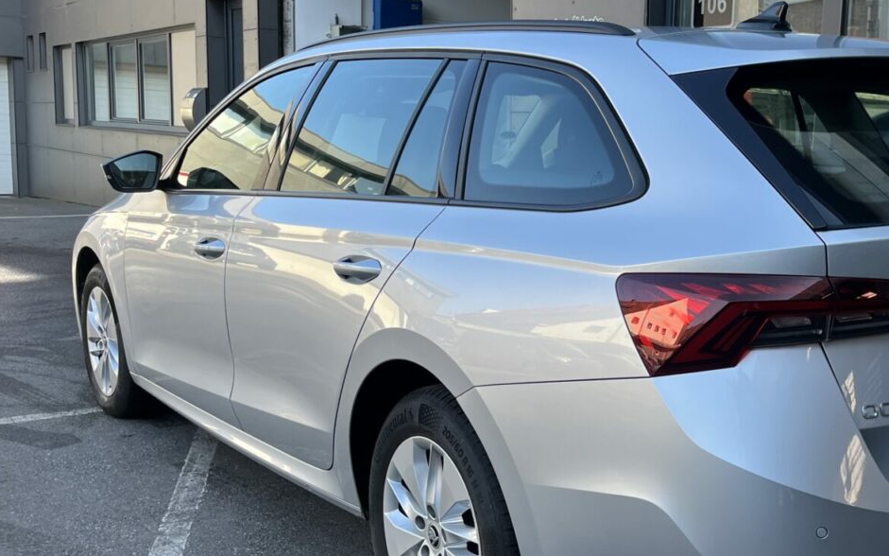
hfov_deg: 43.1
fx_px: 1090
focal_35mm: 45
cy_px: 279
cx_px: 655
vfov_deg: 28.6
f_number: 1.6
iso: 50
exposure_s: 1/487
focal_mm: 5.1
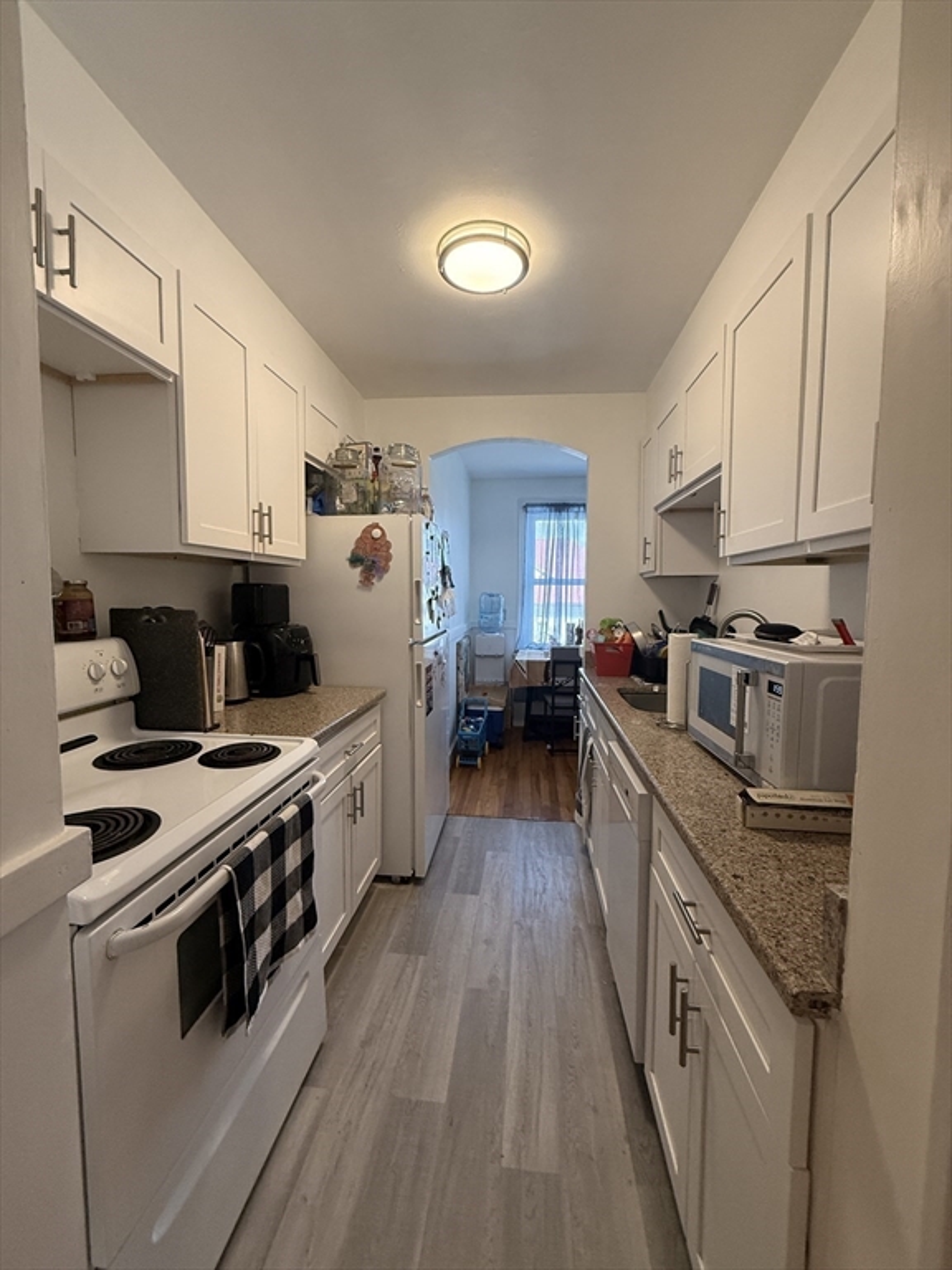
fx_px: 513
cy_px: 635
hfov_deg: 85.7
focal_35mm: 14
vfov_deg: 102.1
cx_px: 476
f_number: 2.2
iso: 320
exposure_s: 1/120
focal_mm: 2.22
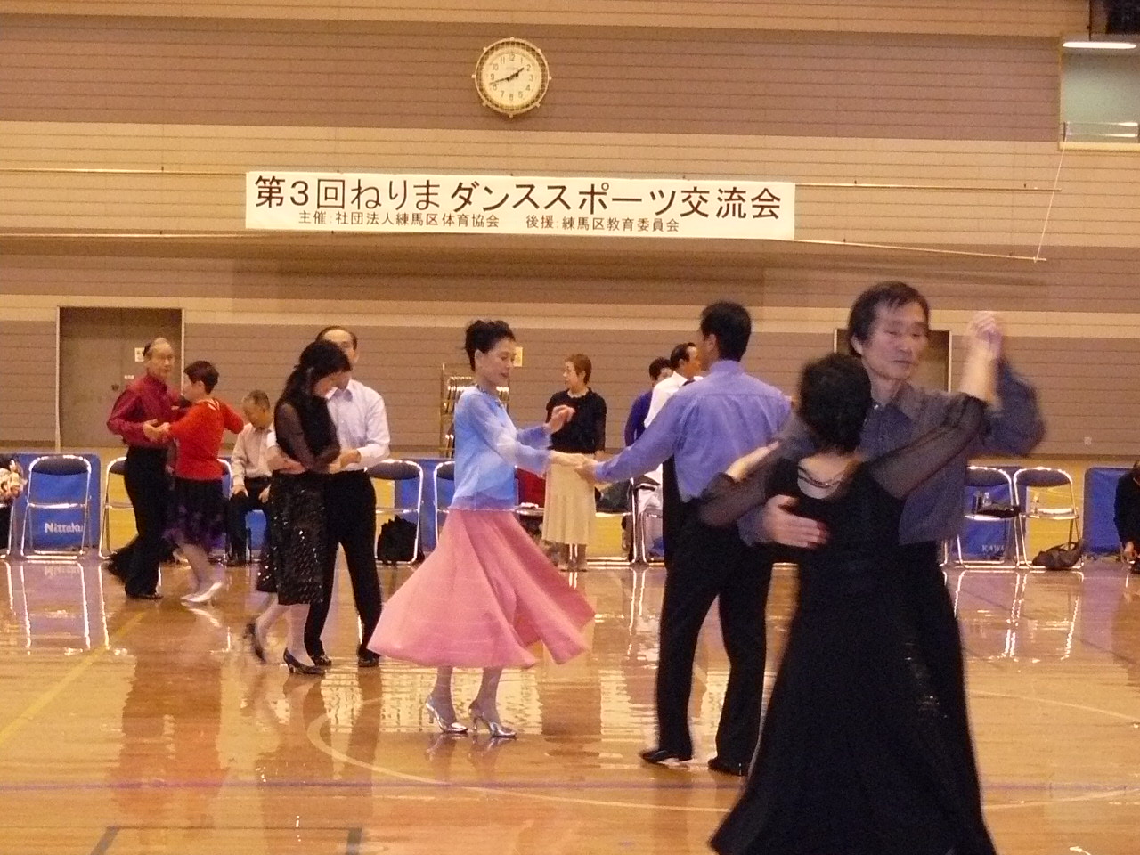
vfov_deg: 19.1
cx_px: 570
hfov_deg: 25.3
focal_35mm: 77
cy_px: 428
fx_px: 2536
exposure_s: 1/30
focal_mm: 8.4
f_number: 2.8
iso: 400
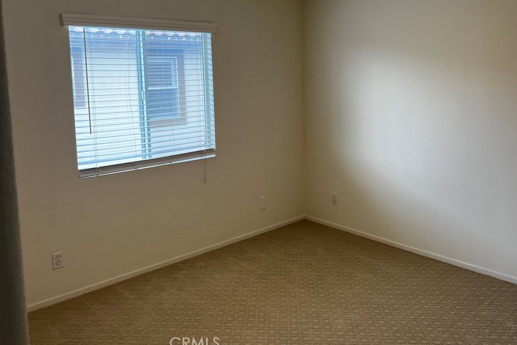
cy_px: 115
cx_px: 299
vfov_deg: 39.5
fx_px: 474
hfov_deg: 57.0
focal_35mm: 33
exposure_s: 1/120
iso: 50
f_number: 1.5
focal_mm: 5.7
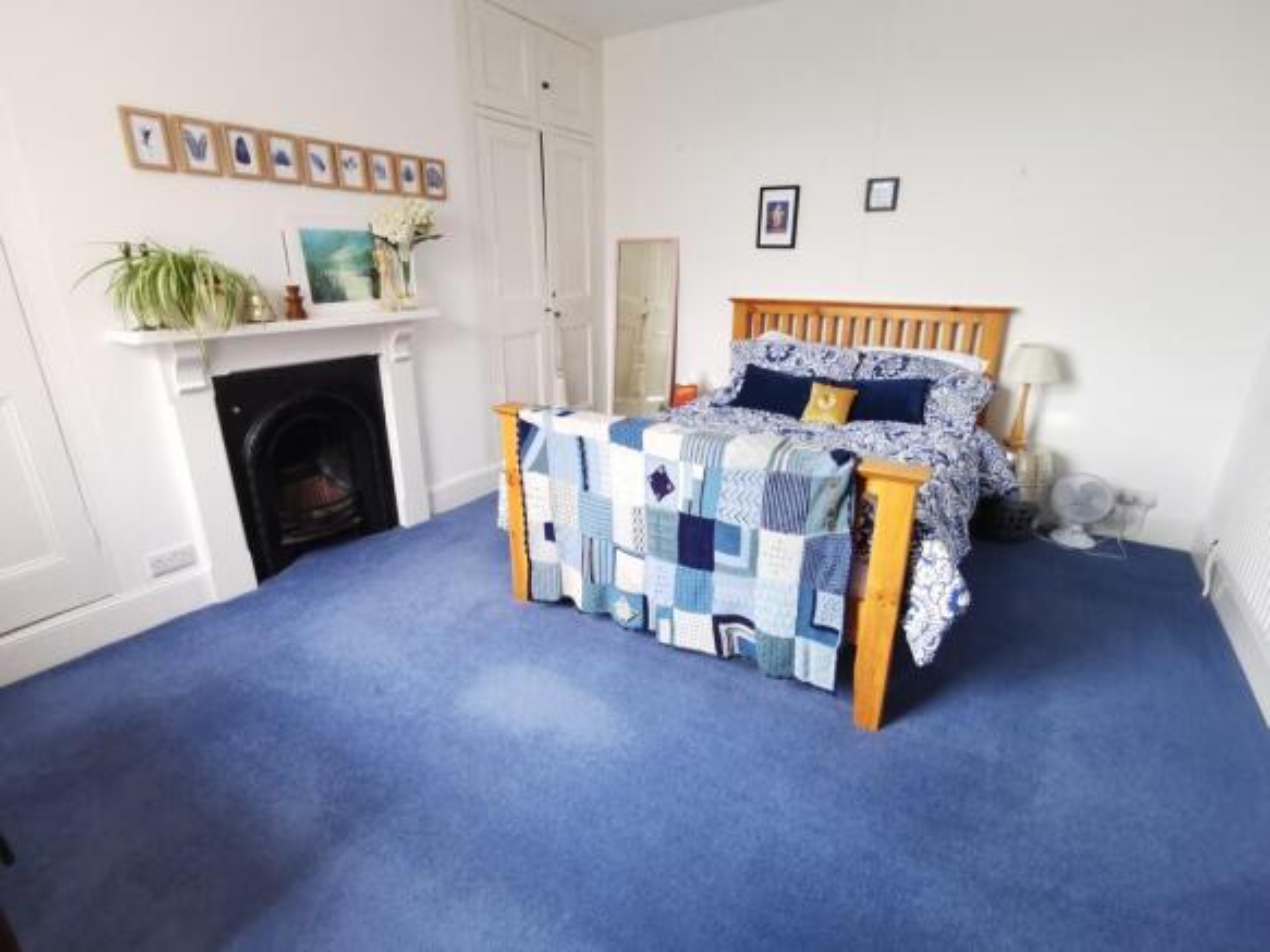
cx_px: 635
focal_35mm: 16
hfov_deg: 94.5
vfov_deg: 78.1
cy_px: 476
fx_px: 587
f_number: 2.2
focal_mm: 2.26
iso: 160
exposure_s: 1/33.3
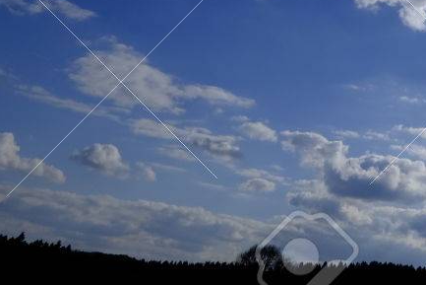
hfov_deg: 36.3
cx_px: 479
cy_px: -140
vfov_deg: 23.8
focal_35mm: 45
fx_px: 533
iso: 320
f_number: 18
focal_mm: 10
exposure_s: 1/500
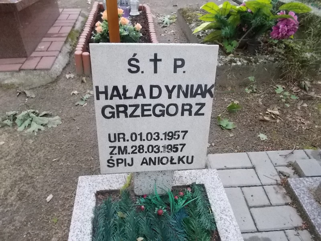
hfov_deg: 67.3
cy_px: 120
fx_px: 241
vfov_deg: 53.1
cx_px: 160
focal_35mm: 26
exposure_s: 1/80
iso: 400
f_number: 3.2
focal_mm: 4.6
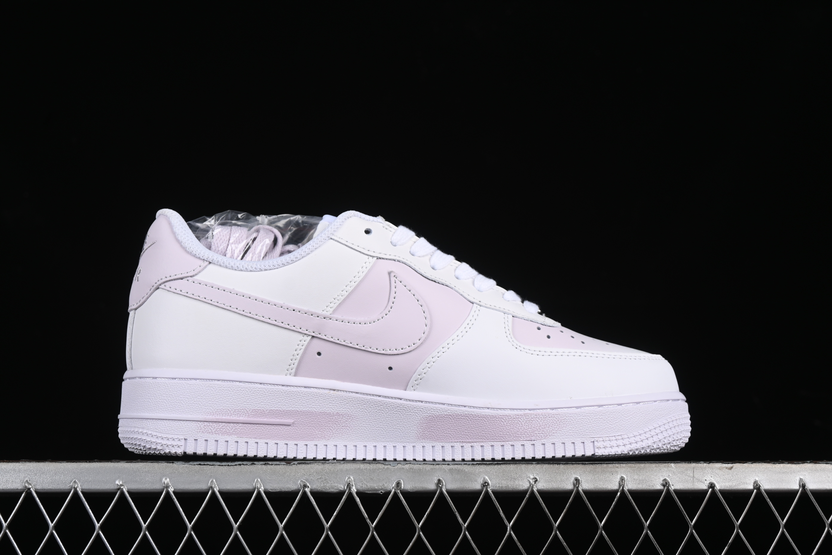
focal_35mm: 75
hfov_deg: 27.0
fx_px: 1733
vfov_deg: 18.2
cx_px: 416
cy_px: 278
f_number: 8
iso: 160
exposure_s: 1/160
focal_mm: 50
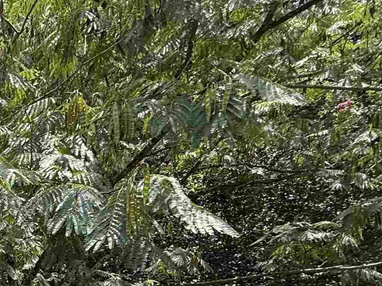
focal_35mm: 49
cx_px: -226
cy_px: 404
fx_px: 541
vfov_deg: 24.5
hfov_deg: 25.7
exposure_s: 1/625
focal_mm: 2.22
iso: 64
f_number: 2.2
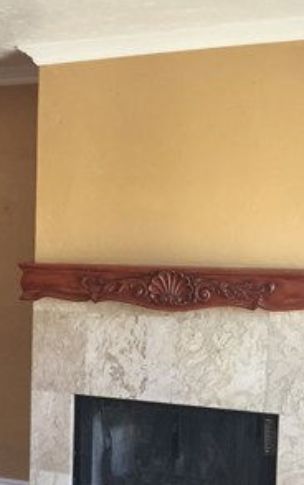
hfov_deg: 18.1
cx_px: -91
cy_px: 308
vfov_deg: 30.5
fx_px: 887
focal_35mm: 67
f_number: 2.2
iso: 80
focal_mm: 4.15
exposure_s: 1/30
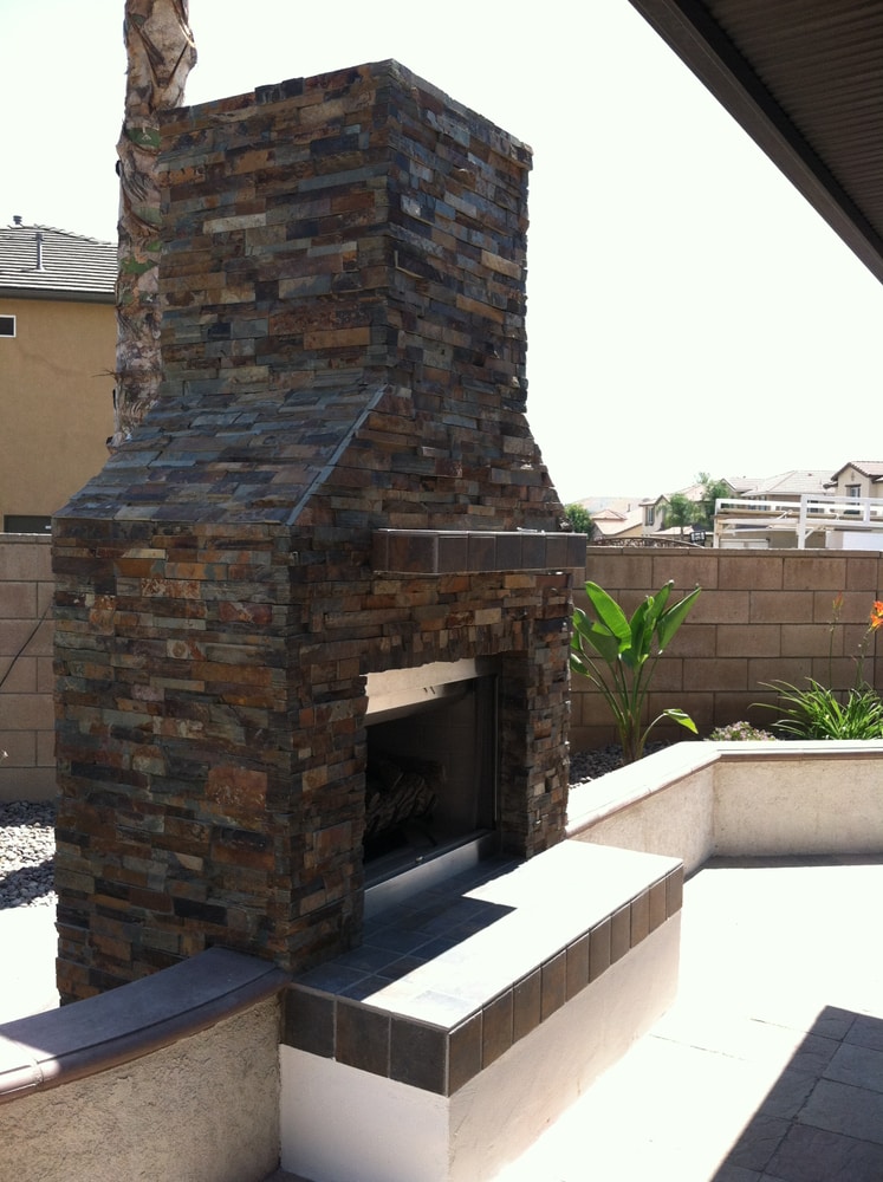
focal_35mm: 35
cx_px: 442
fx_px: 1193
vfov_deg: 52.7
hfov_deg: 40.6
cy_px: 591
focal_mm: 3.85
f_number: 2.8
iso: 80
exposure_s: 1/462
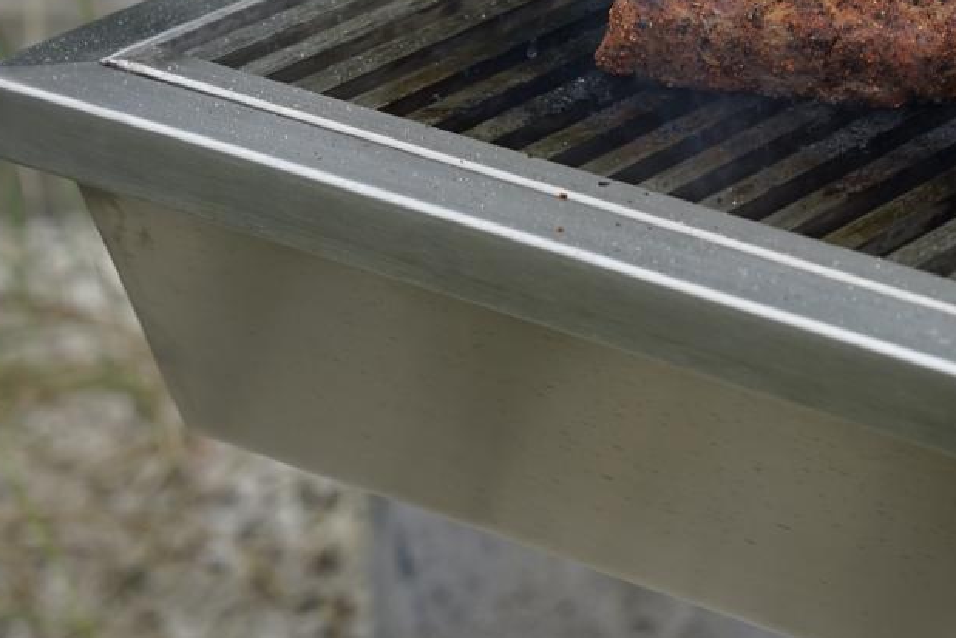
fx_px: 4902
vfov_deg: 7.4
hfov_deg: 11.0
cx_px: 992
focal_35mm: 185
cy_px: 77
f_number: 3.5
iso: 100
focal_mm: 59.5
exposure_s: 1/160
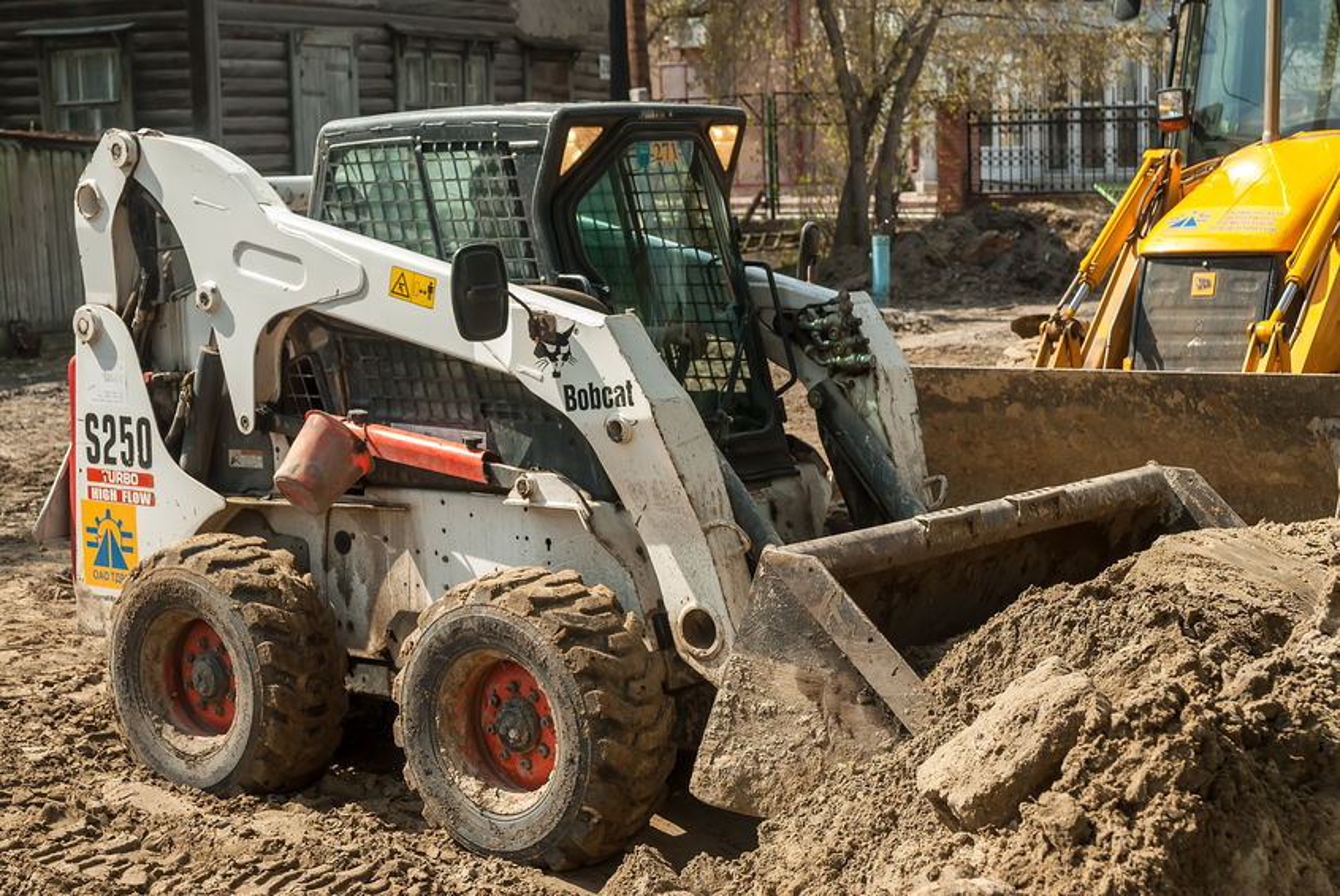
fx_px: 2515
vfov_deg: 20.2
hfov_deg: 29.8
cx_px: 670
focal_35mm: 68
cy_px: 448
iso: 100
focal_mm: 45
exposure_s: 1/320
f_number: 7.1
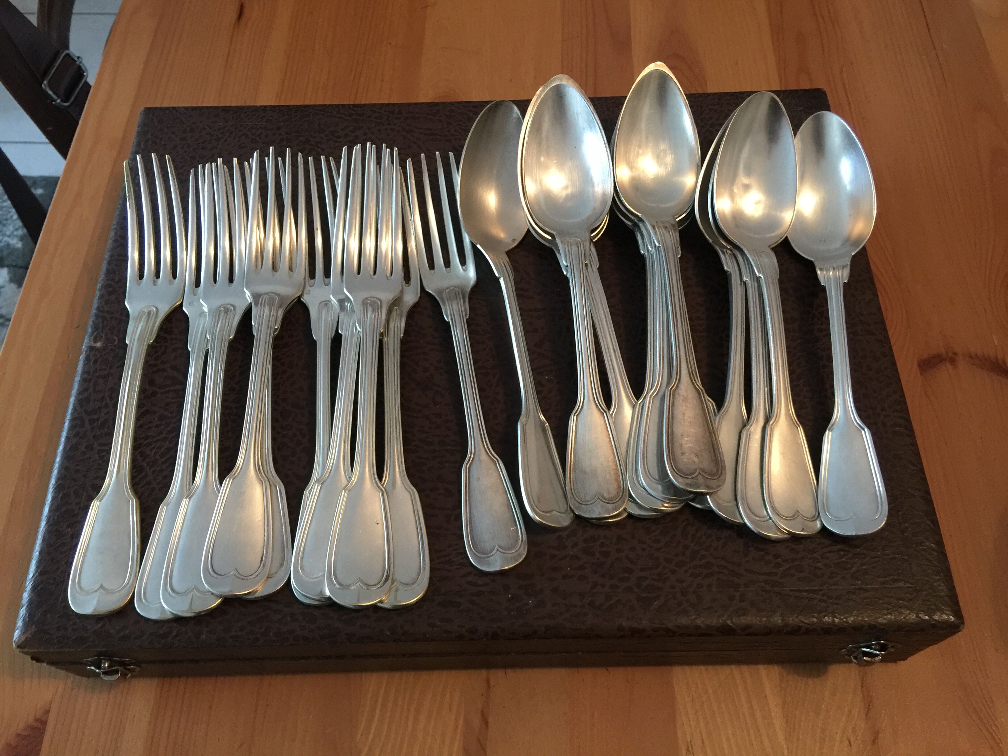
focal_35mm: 29
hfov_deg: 61.7
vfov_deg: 48.2
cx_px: 504
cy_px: 378
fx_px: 844
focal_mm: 4.15
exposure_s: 1/17
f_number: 2.2
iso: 125
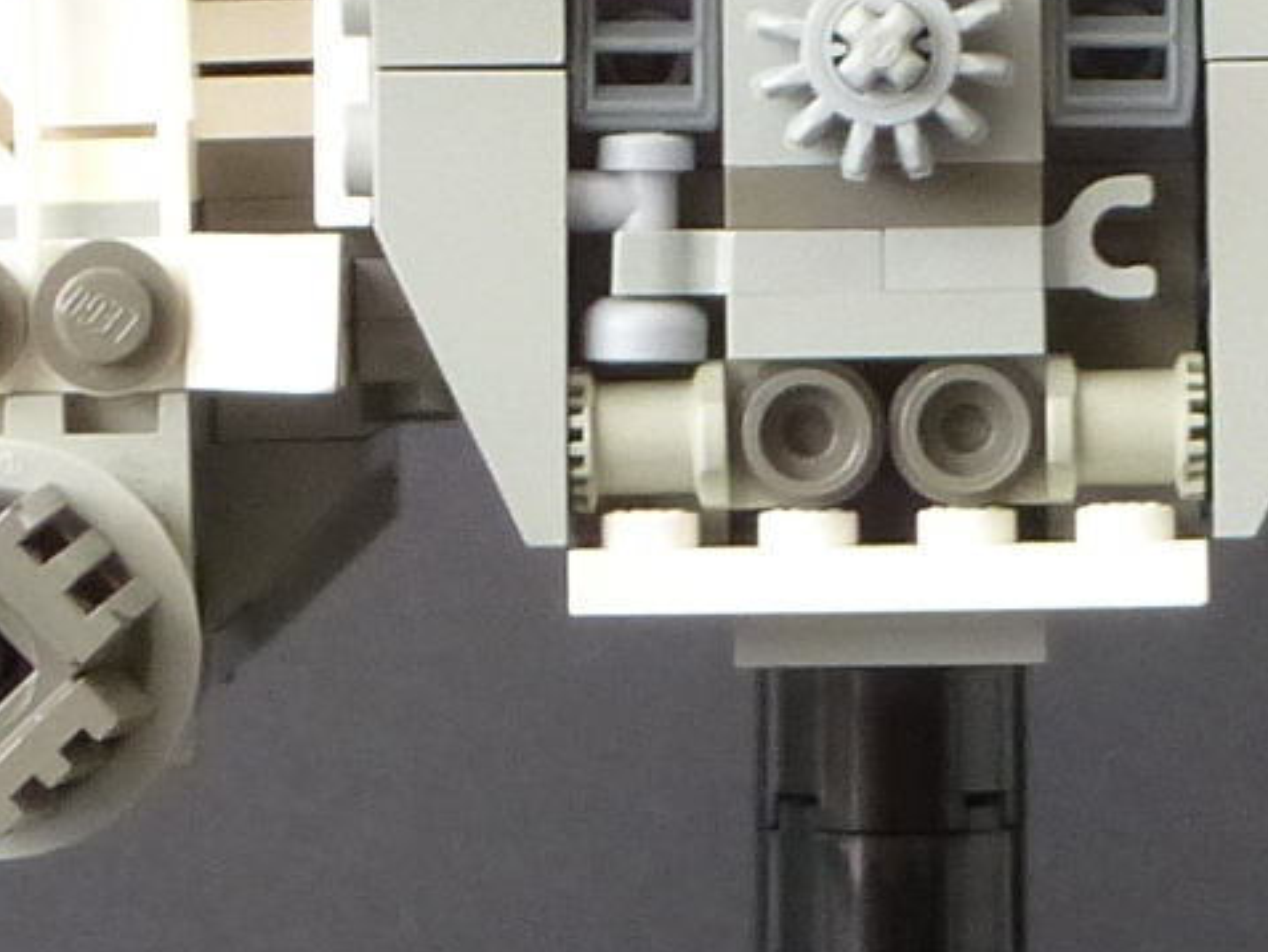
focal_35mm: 263
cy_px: 173
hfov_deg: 7.5
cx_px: 906
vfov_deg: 5.6
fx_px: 9636
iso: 400
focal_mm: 8.7
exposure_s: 1/20
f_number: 4.1
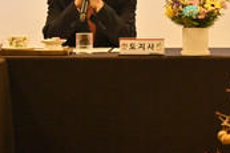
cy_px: -98
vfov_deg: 3.3
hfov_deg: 4.9
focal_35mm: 417
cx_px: 326
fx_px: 2662
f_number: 5
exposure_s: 1/250
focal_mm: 120
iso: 2000
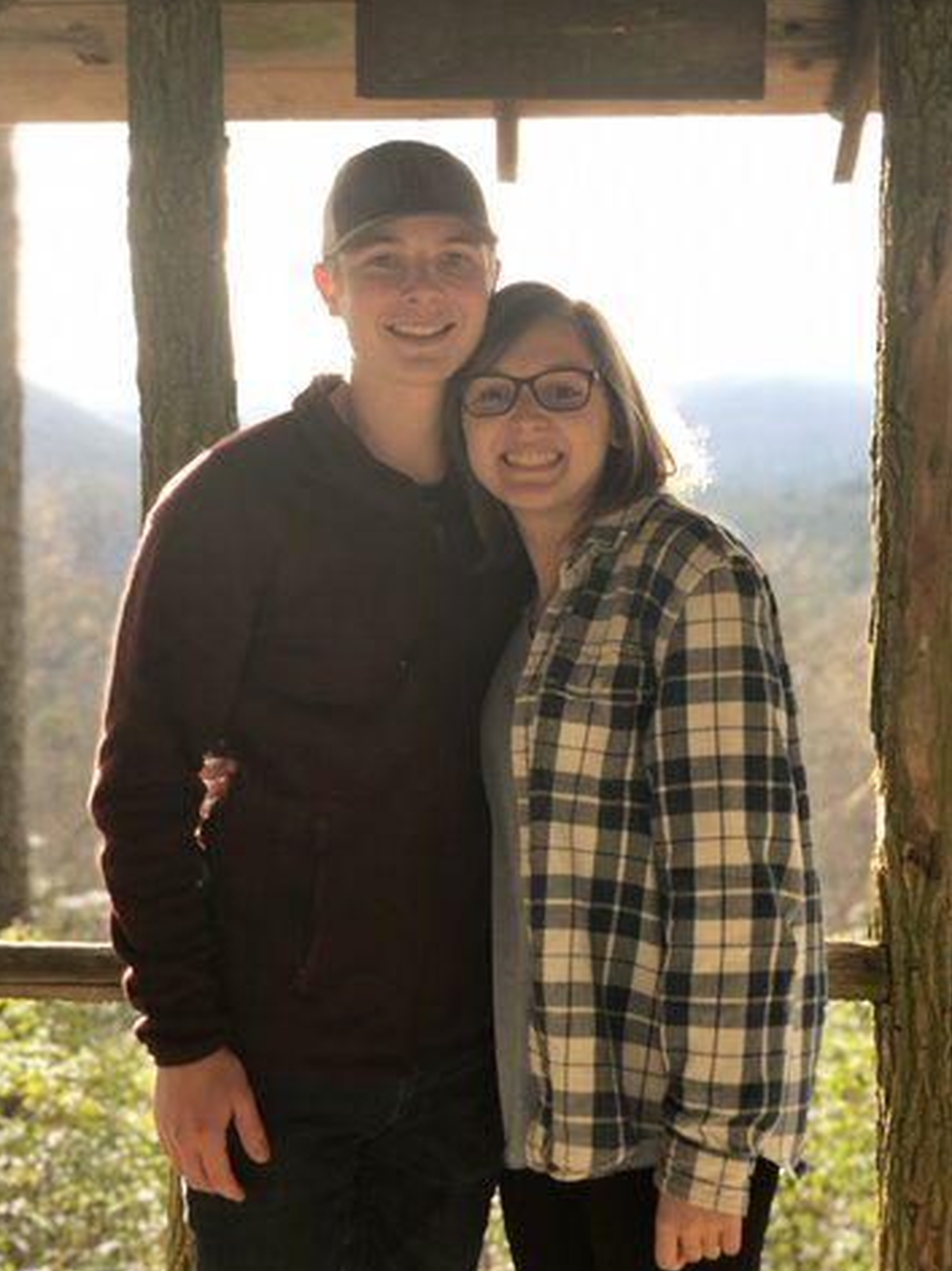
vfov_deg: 36.2
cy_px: 640
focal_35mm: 53
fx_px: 1944
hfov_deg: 27.5
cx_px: 472
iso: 20
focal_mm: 6
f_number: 2.4
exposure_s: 1/60
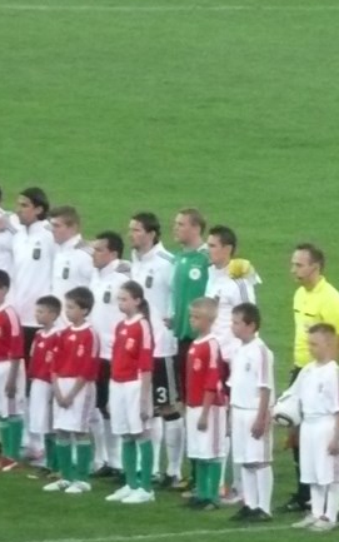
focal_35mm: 945
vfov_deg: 2.2
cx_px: 434
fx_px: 13955
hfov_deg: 1.4
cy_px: 357
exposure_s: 1/125
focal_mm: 46
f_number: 4.9
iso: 400
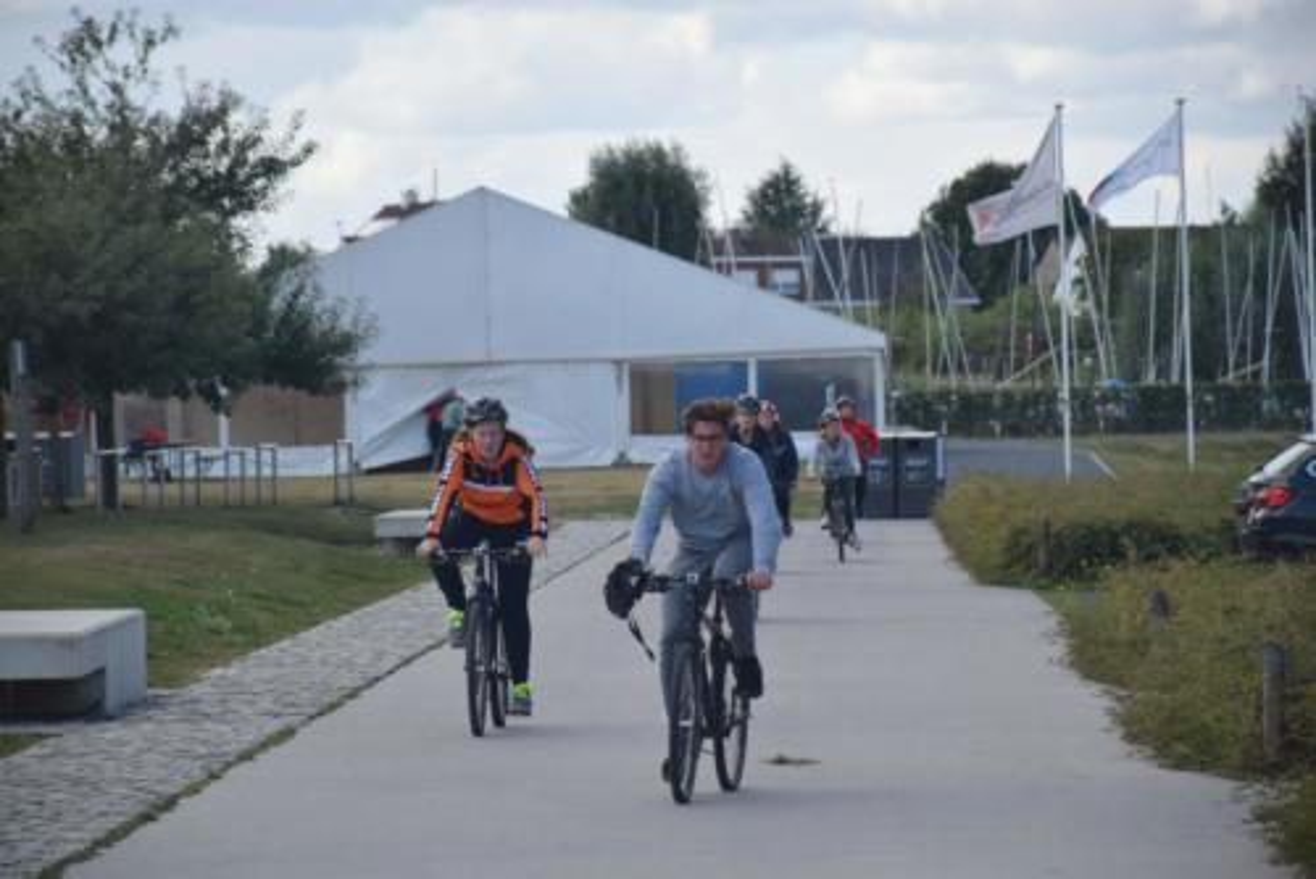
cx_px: 658
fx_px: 7681
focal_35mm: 210
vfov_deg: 6.6
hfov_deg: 9.8
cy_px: 440
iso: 200
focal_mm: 140
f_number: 6.3
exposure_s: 1/640
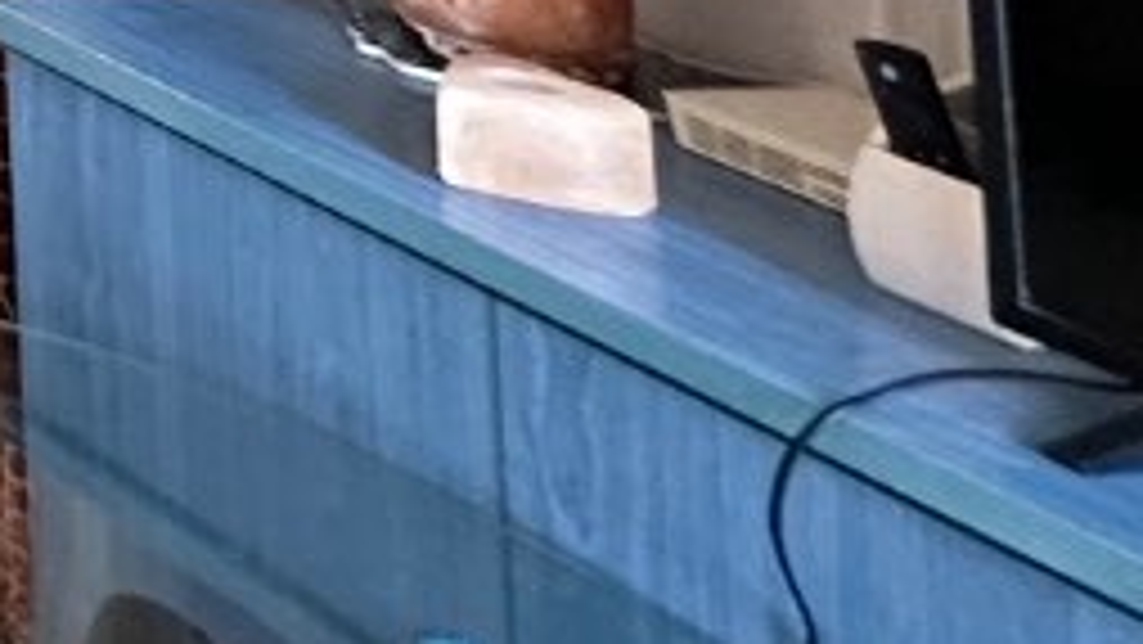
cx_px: -1926
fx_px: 2728
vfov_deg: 10.5
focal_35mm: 90
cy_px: -1128
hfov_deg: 13.1
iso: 320
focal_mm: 2.22
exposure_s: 1/50
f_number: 2.2
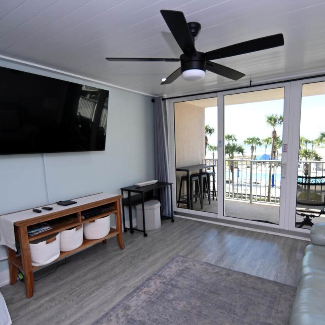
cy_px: 168
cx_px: 193
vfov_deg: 74.8
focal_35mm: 20
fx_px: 212
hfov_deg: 74.1
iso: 200
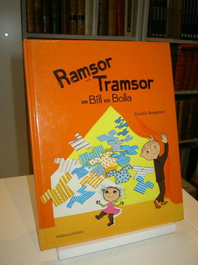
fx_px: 259
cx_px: 99
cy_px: 132
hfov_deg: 41.8
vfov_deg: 54.0
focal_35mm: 34
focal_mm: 5.6
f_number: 2.8
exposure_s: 1/60
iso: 50
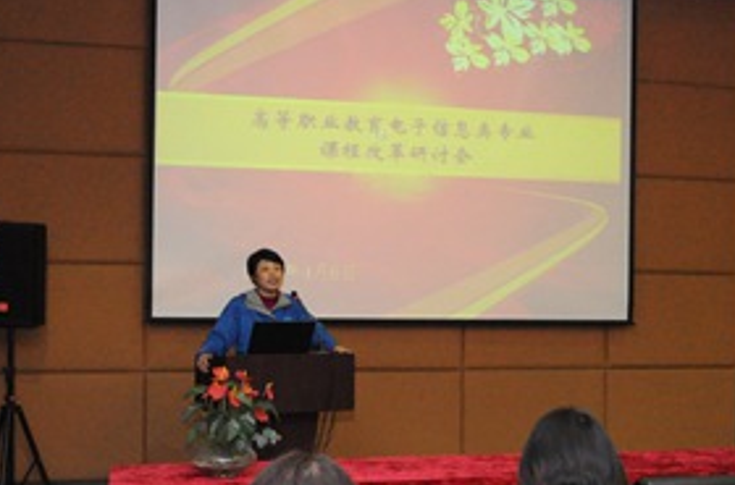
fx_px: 1262
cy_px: 300
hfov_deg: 31.8
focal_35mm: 62
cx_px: 556
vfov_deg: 21.7
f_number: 8
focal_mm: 21
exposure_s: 1/60
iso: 3200
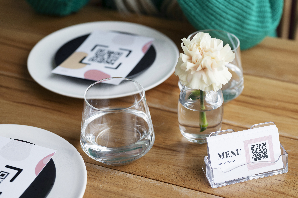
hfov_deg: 30.8
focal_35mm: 65
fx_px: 538
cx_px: 192
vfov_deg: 20.9
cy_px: 119
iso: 320
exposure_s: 1/320
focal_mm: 50
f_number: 3.2
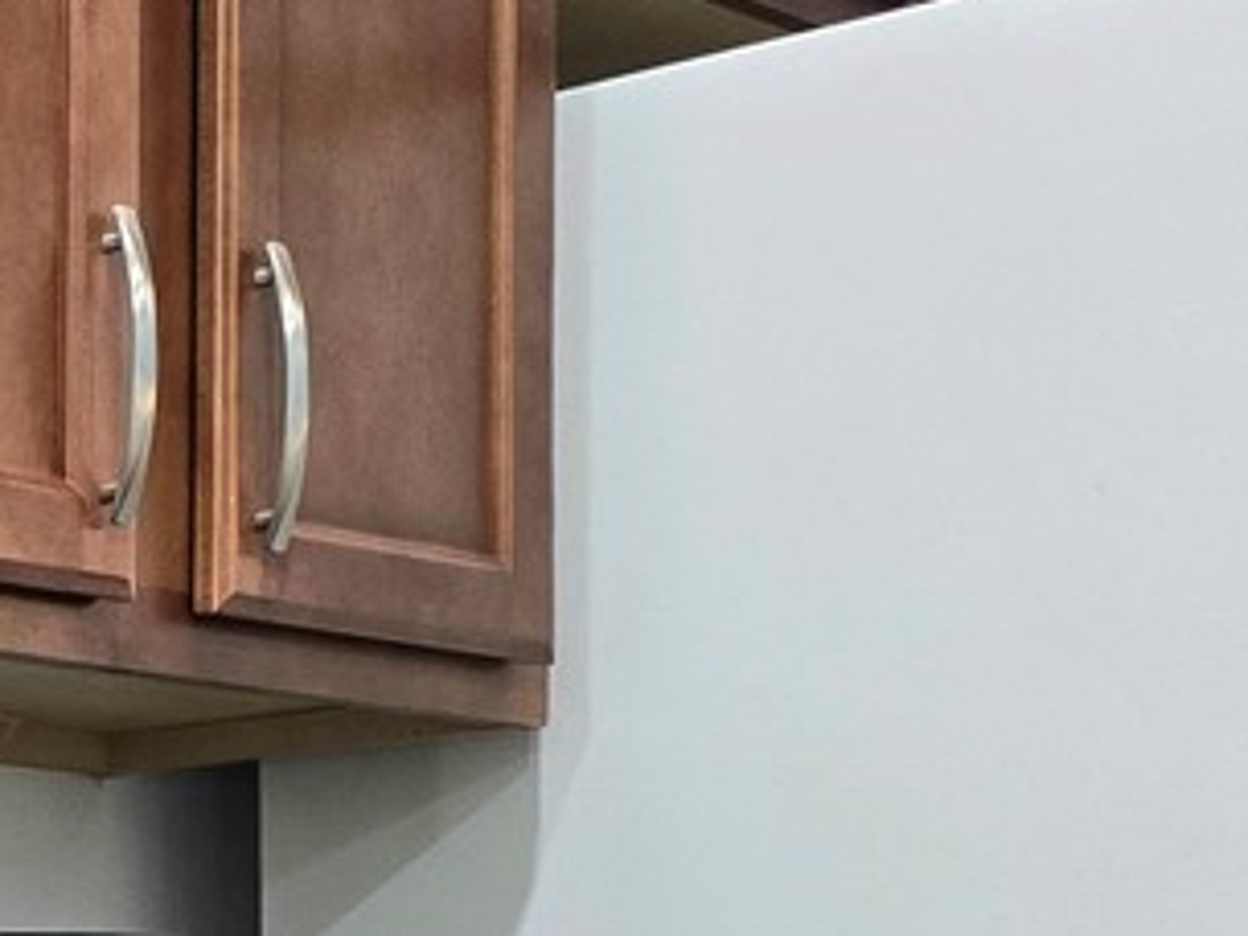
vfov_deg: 11.9
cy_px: 1252
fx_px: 4362
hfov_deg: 14.2
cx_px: -1067
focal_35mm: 121
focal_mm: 6.3
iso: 320
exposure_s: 1/120
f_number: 1.7
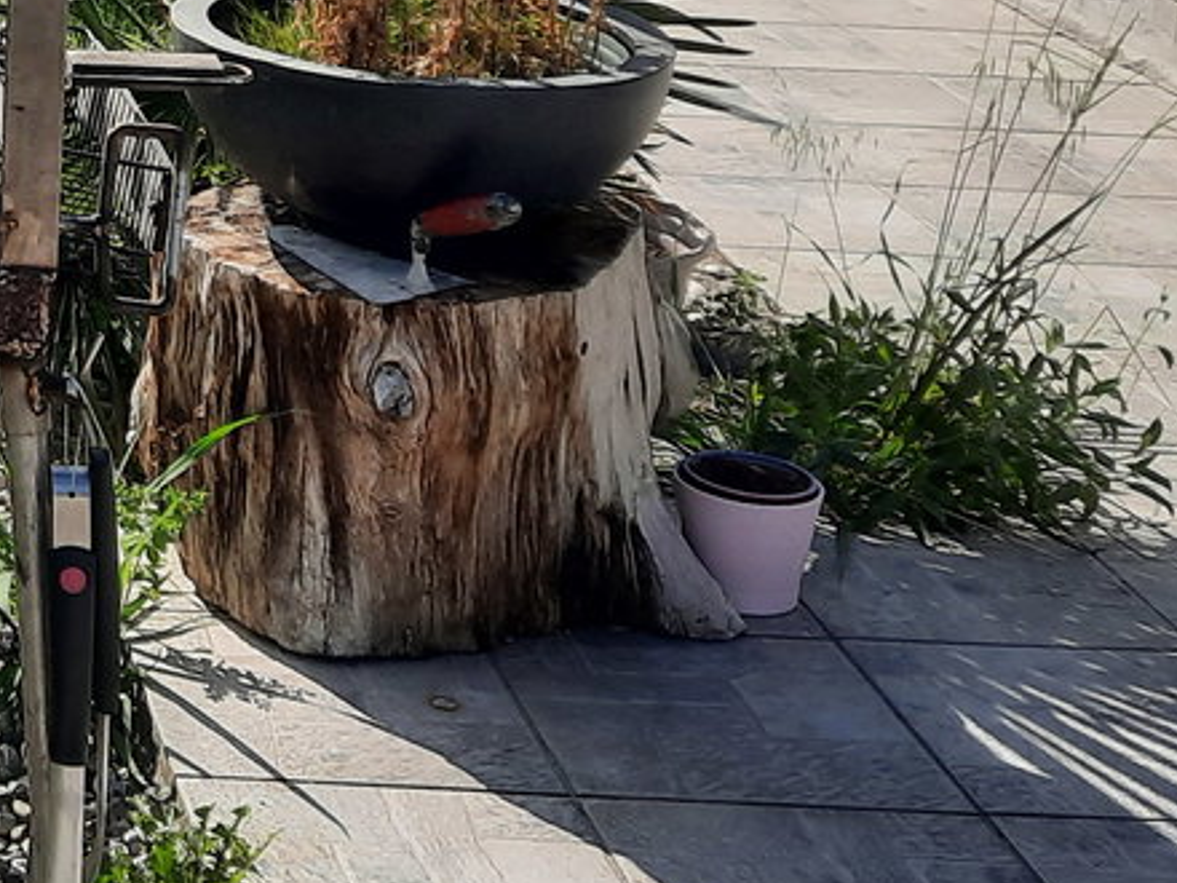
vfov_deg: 15.8
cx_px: -562
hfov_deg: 19.0
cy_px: -86
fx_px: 3094
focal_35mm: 91
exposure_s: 1/750
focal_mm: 4.6
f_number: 2
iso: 32
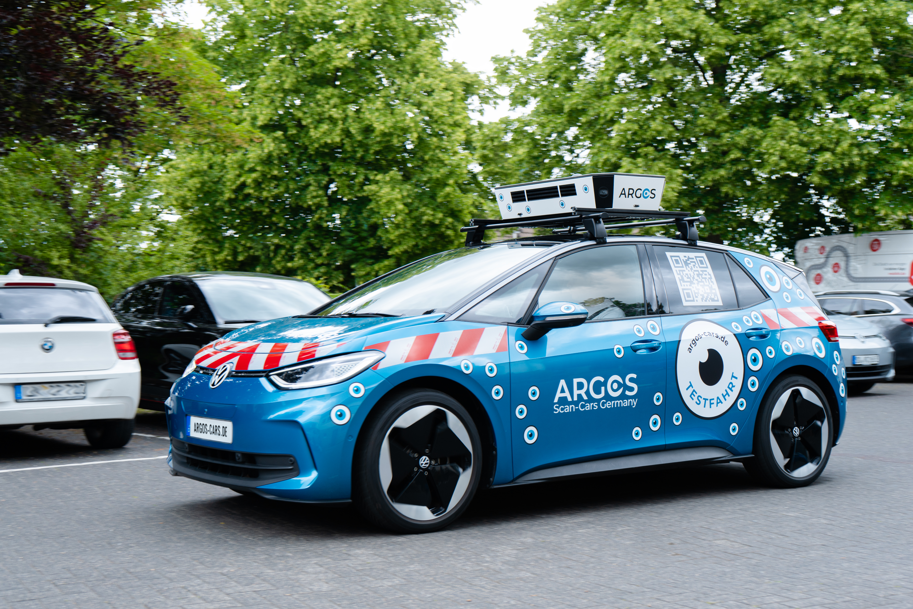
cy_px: 304
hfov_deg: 41.9
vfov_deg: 28.6
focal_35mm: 47
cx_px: 456
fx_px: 1192
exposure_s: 1/60
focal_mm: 47
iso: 100
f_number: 6.3
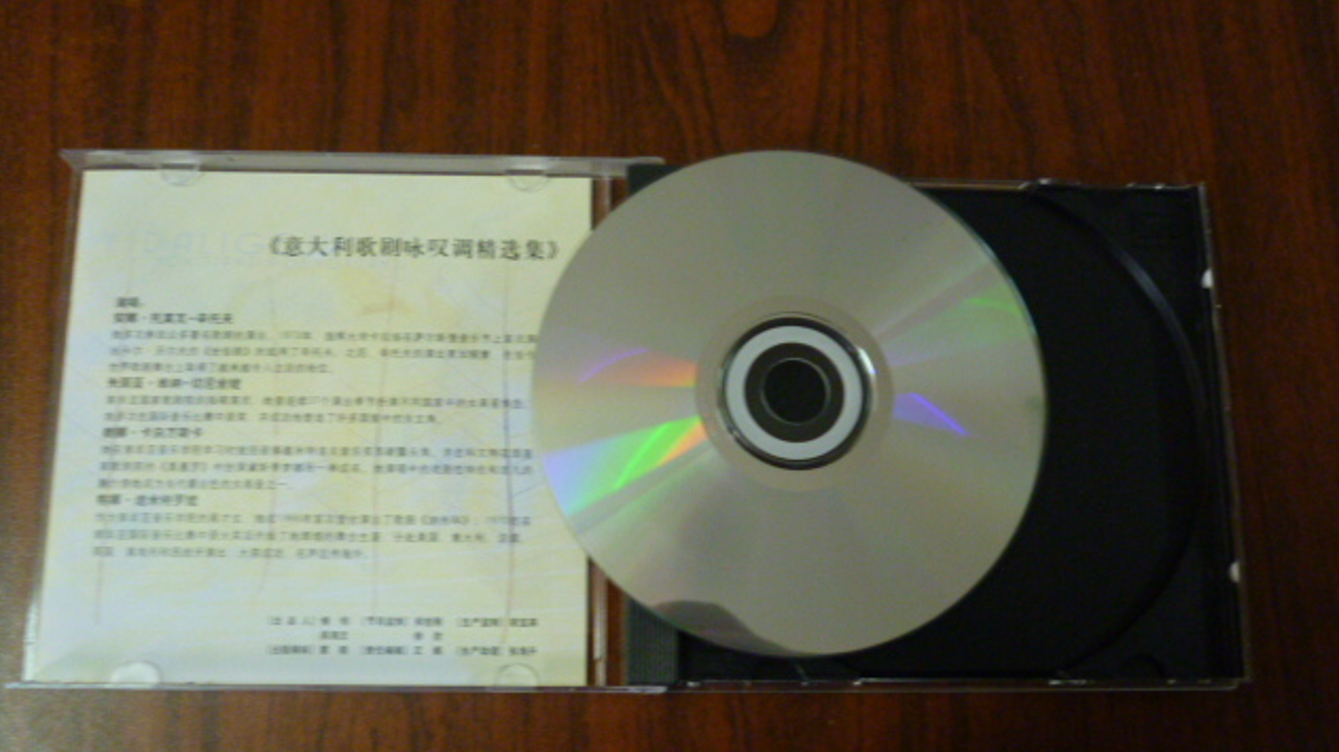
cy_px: 453
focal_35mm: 32
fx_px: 1136
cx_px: 667
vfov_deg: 36.5
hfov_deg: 61.0
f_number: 3
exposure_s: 1/8
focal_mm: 5.2
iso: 400
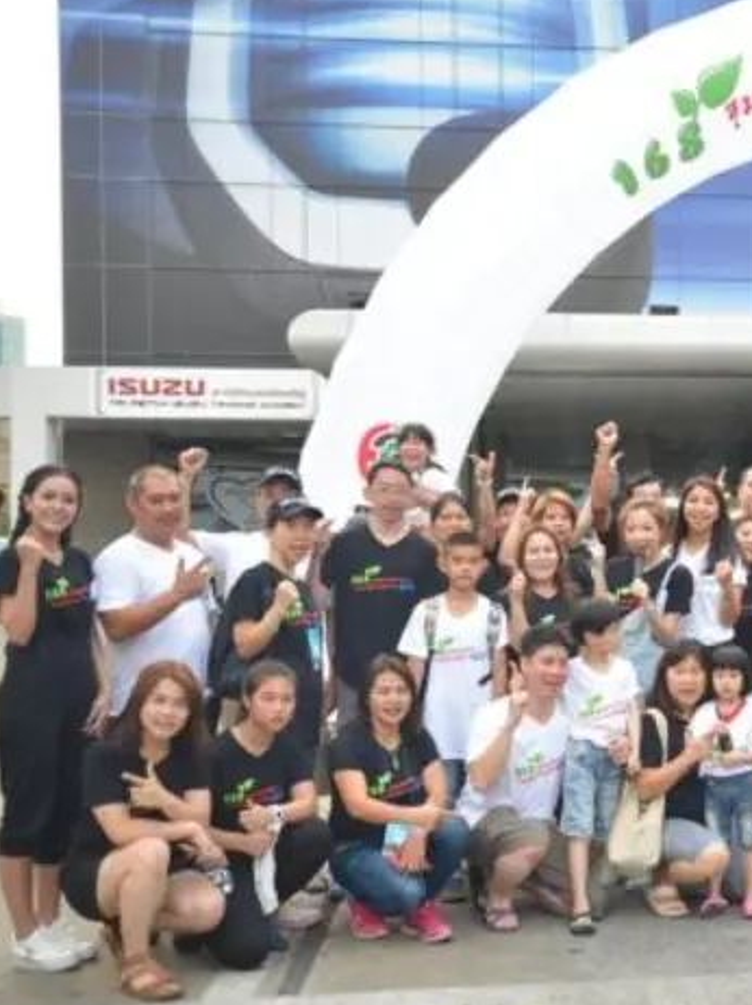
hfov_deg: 26.4
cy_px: 551
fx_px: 1508
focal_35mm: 52
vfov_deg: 36.8
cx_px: 761
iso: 400
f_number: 4
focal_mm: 32
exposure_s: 1/400
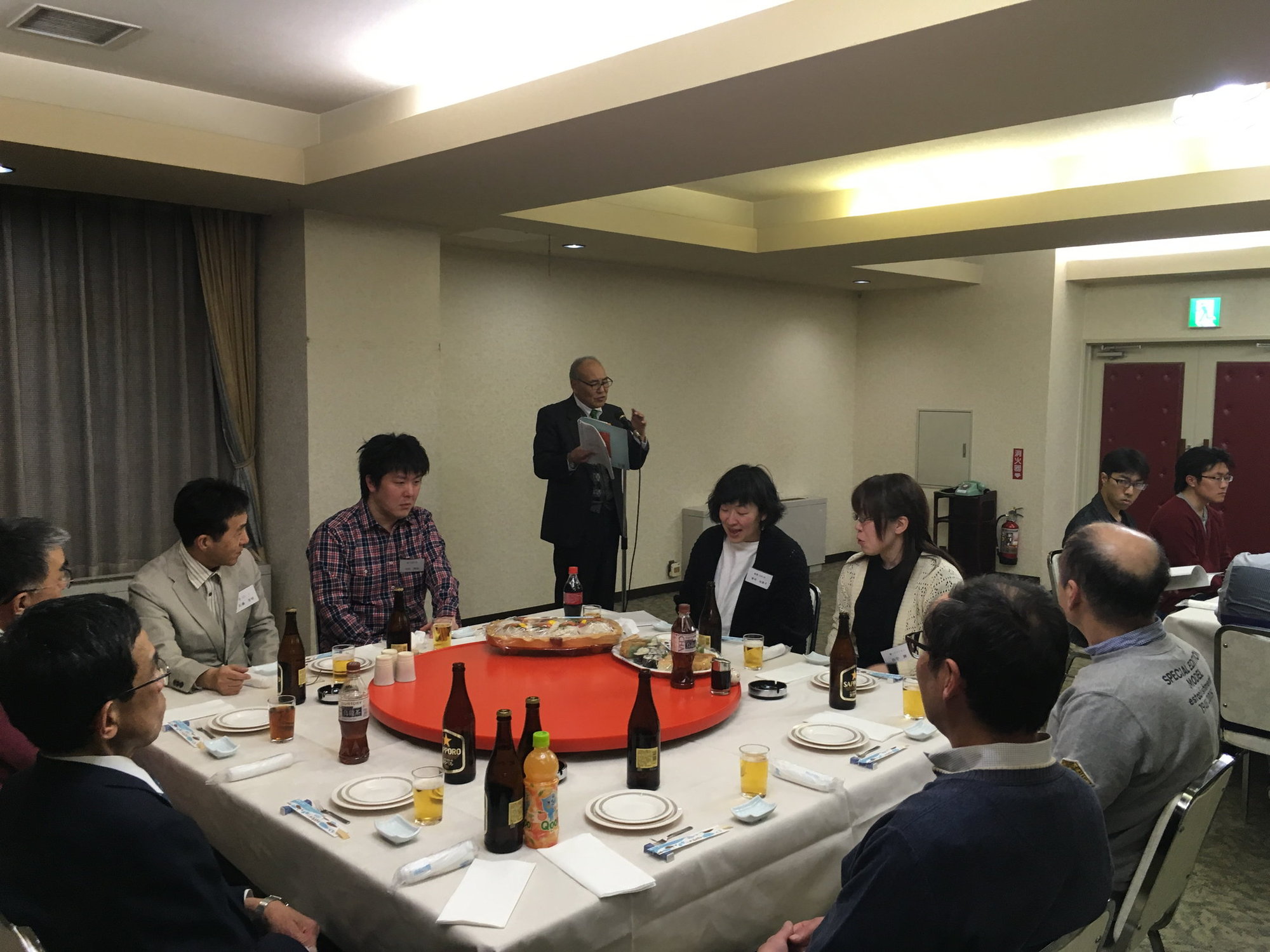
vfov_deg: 48.2
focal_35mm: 29
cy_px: 476
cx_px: 635
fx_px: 1064
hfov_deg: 61.7
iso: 80
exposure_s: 1/30
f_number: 2.2
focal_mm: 4.15
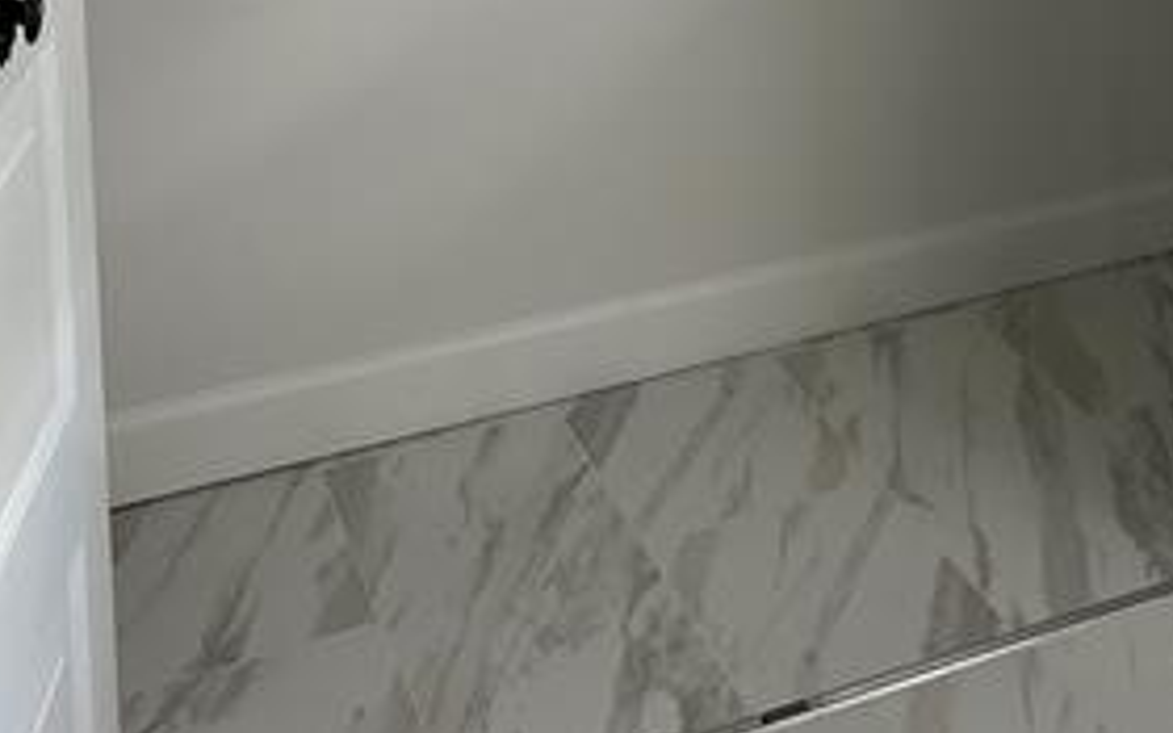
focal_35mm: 59
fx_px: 1886
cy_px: -331
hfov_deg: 34.4
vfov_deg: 19.5
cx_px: 737
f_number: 1.5
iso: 400
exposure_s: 1/60
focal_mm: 5.7
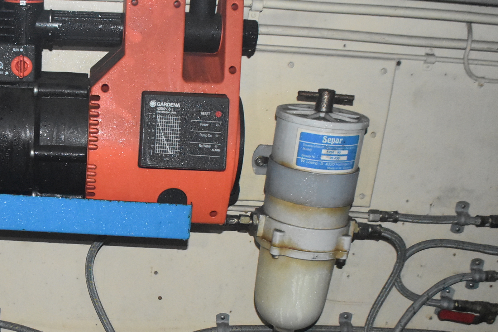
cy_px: 204
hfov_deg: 35.3
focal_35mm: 54
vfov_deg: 25.0
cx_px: 76
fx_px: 747
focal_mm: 20
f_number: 3.8
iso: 6400
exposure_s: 1/60
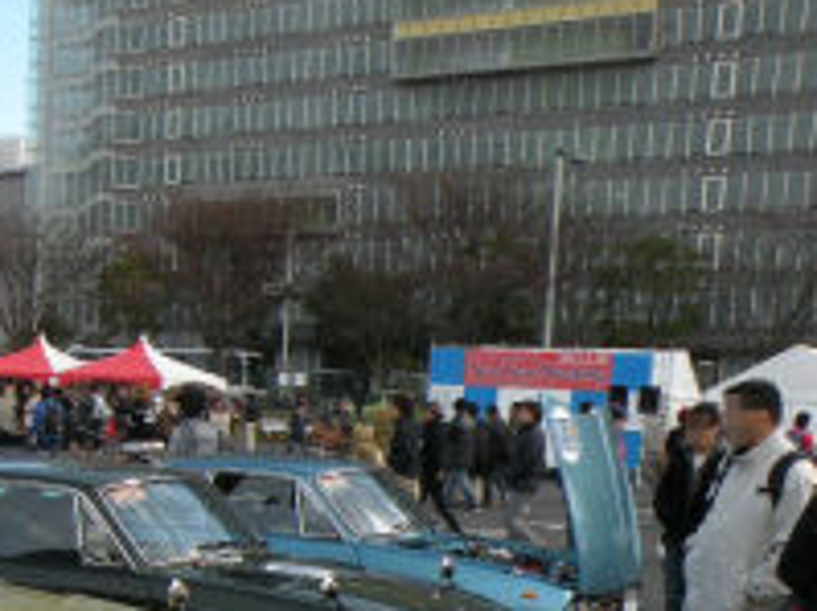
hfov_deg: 25.4
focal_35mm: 68
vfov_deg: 20.9
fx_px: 1604
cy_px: 613
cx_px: -185
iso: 64
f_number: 5
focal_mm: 4.7
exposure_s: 1/195
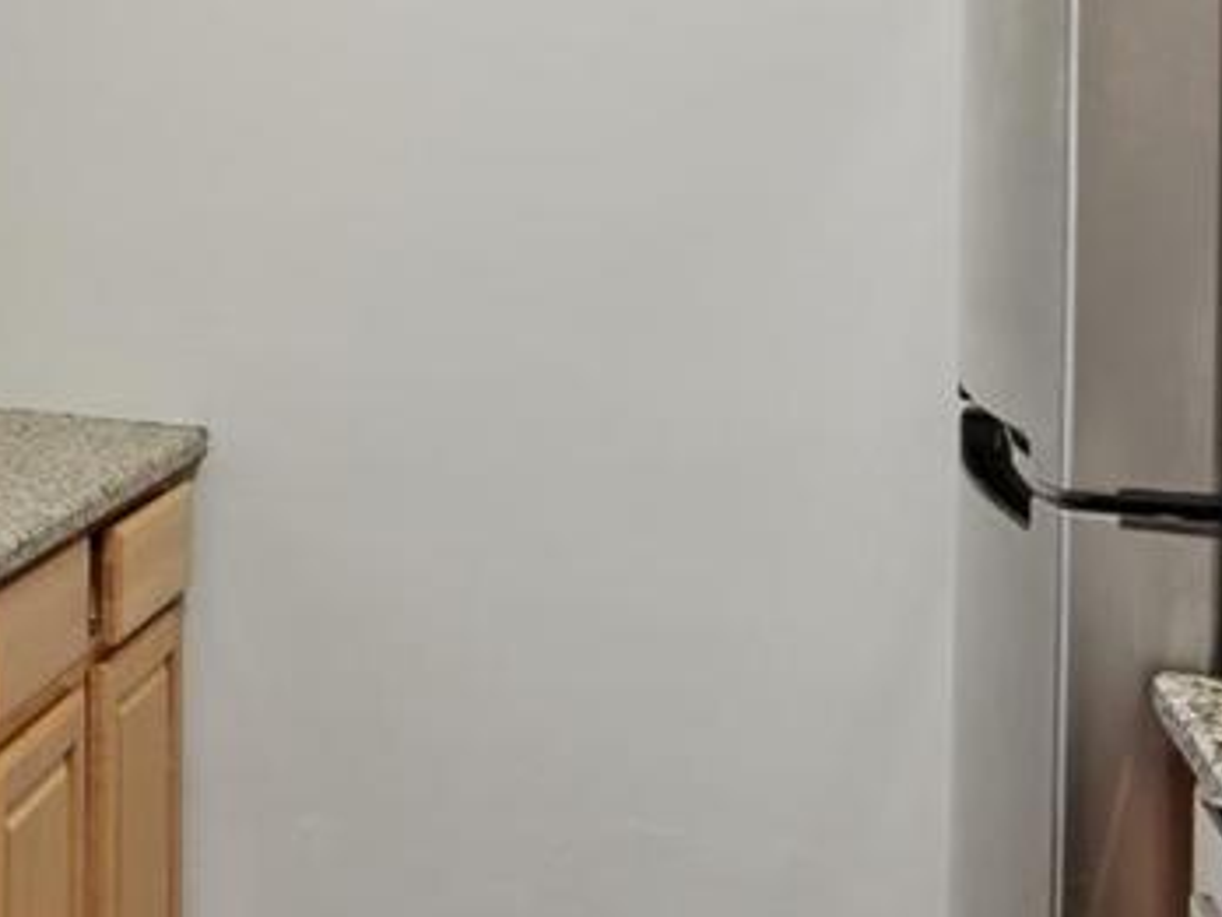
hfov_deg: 27.4
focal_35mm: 53
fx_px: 1871
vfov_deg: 26.8
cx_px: -523
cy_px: 137
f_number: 8
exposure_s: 1/10
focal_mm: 16
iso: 400
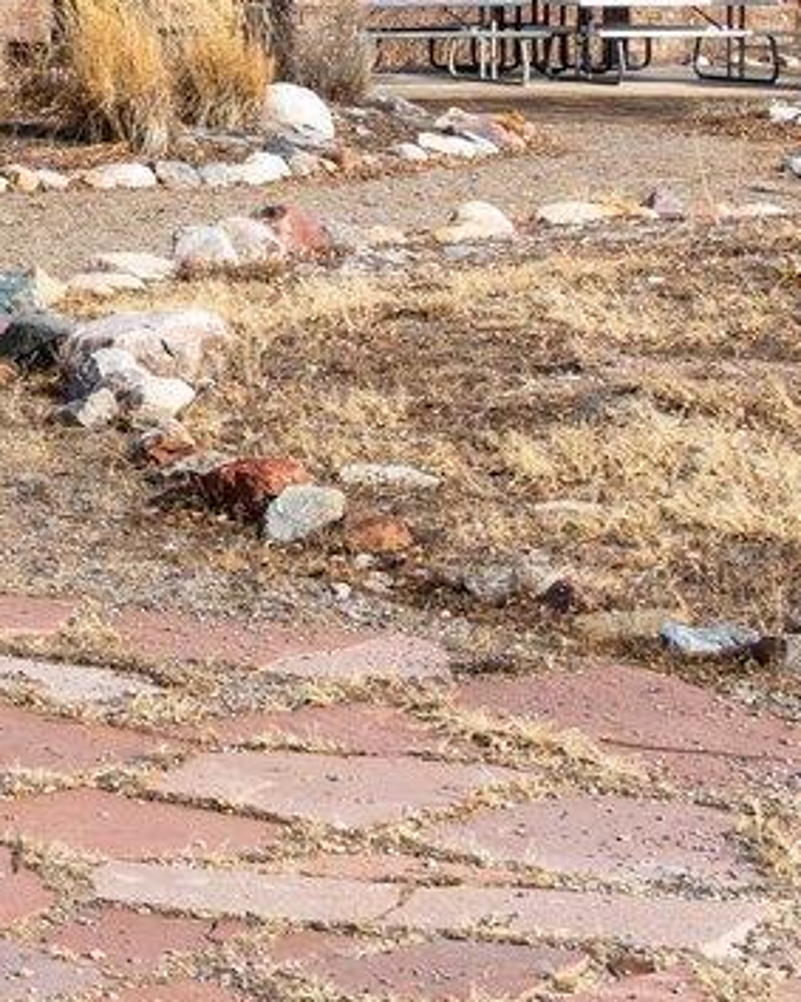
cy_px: 61
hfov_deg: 10.6
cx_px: -1107
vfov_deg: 15.2
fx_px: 3706
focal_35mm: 125
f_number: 8
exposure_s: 1/1000
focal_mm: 23
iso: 400
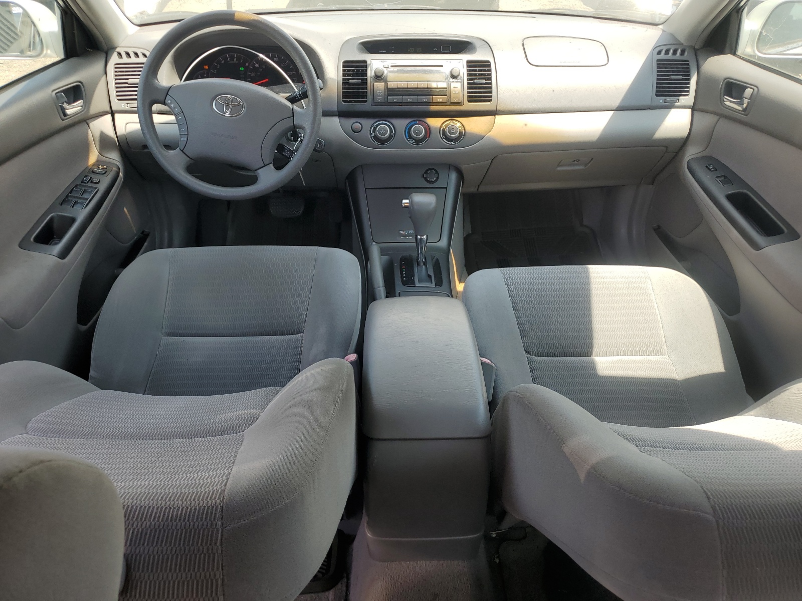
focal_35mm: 26
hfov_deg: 67.3
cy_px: 300
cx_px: 401
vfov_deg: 53.1
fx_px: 602
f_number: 1.5
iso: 50
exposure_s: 1/385
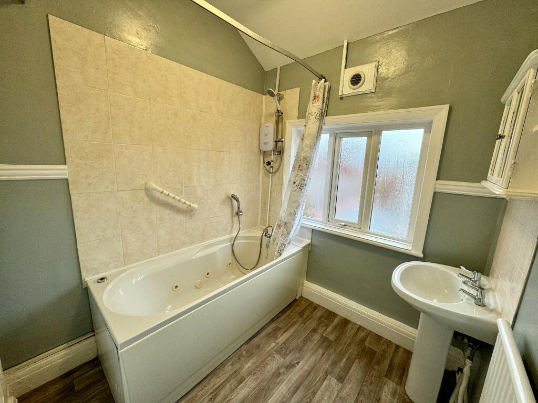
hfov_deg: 102.1
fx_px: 218
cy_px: 202
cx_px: 269
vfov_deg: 85.7
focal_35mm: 14
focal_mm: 2.22
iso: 80
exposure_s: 1/100
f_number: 2.2
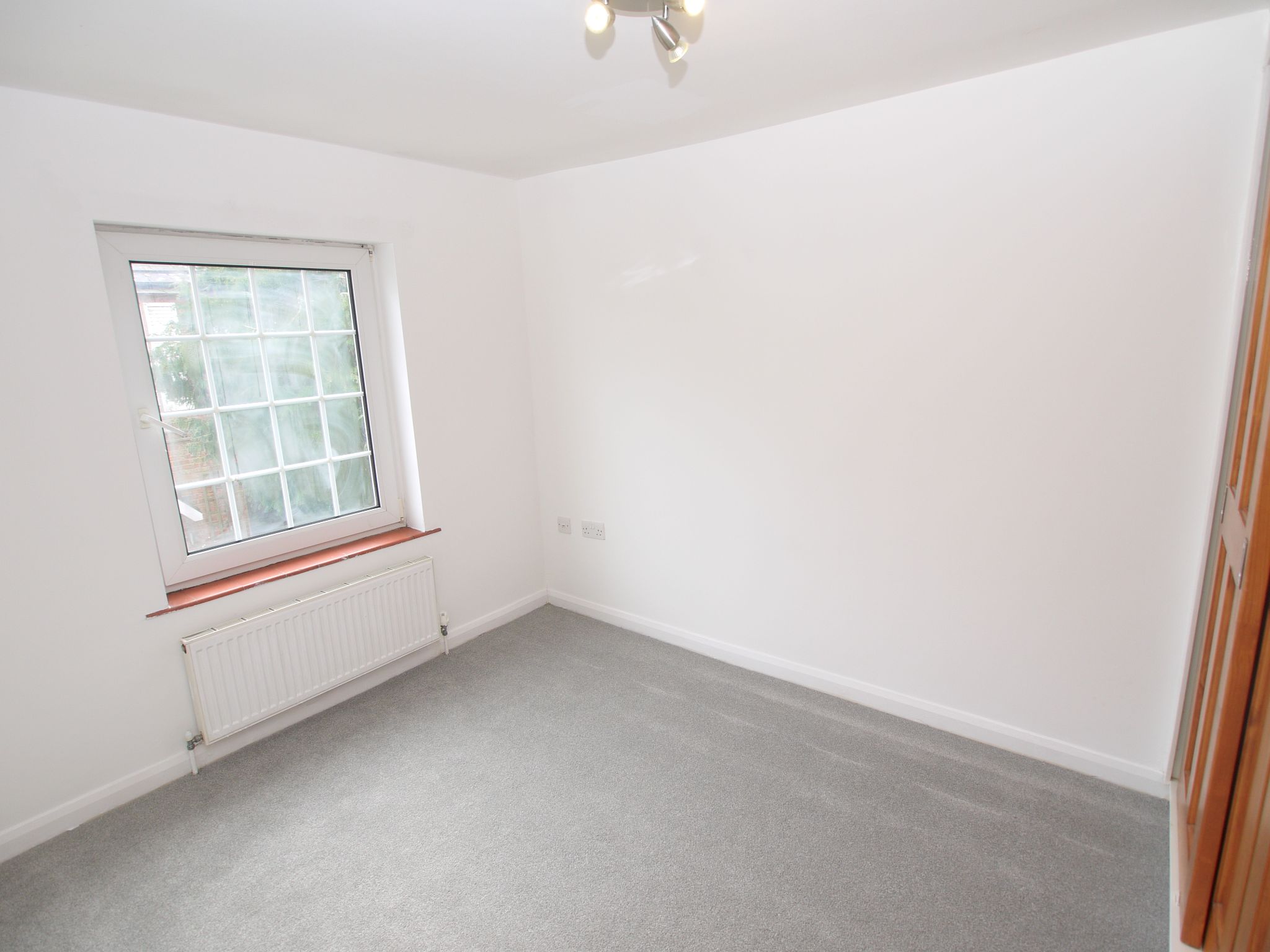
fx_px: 660
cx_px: 635
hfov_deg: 87.8
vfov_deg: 71.6
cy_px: 476
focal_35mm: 18
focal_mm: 9
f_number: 4
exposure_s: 1/60
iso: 100
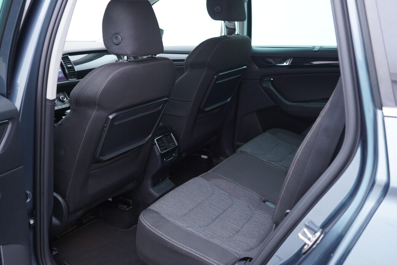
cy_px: 132
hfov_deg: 53.1
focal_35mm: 36
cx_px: 198
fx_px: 397
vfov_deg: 36.9
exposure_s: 1/40
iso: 320
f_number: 2.8
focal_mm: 24
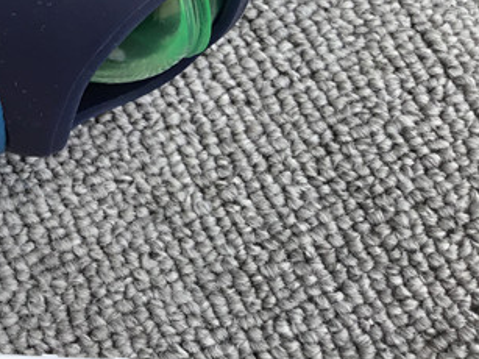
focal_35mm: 91
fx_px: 1259
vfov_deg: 15.1
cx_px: -189
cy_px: -165
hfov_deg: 19.4
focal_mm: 3.3
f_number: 2.4
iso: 25
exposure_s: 1/111
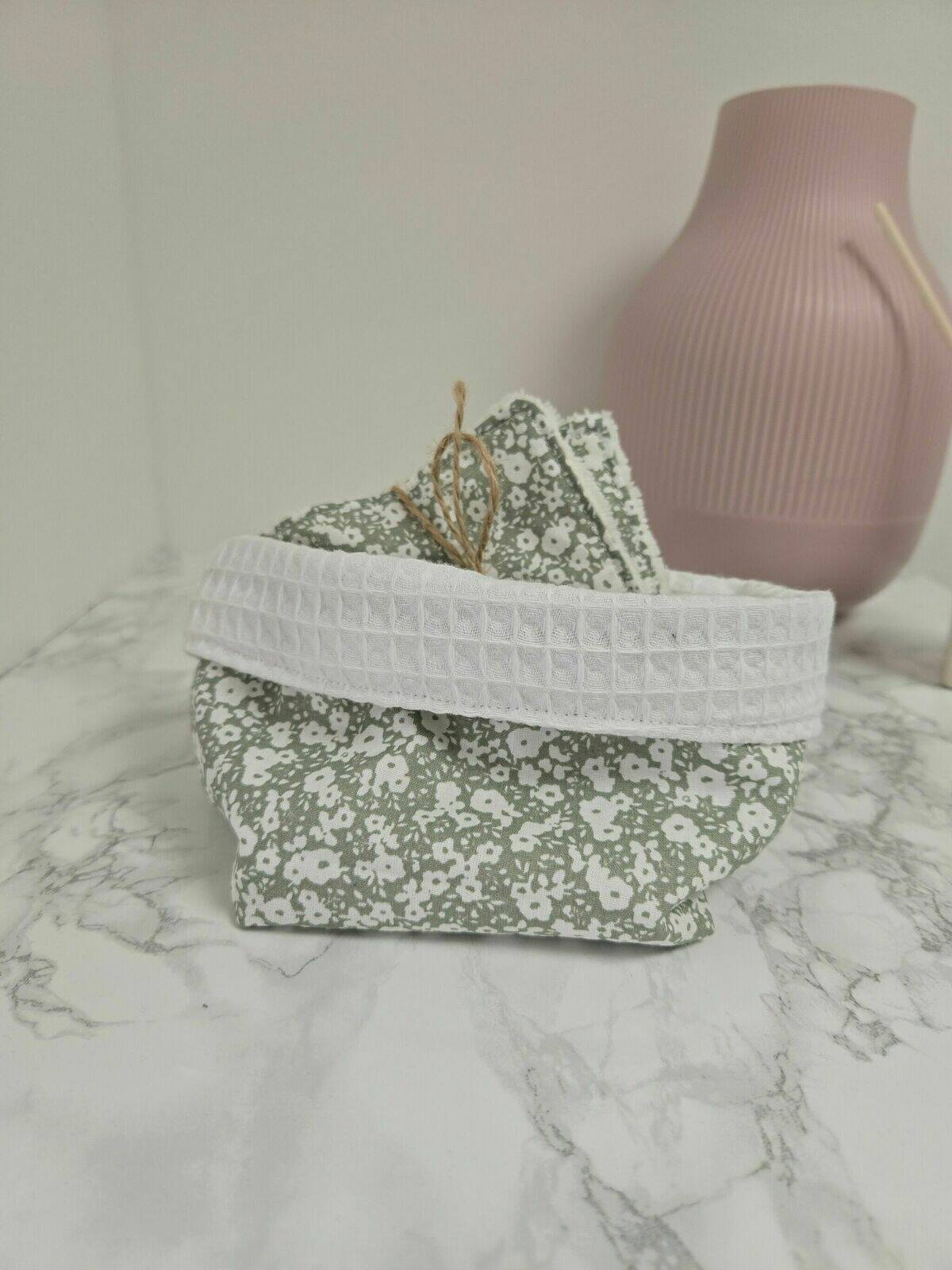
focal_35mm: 23
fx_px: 843
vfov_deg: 73.9
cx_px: 476
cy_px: 635
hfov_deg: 58.9
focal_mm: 5.4
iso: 80
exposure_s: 1/180
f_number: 1.8
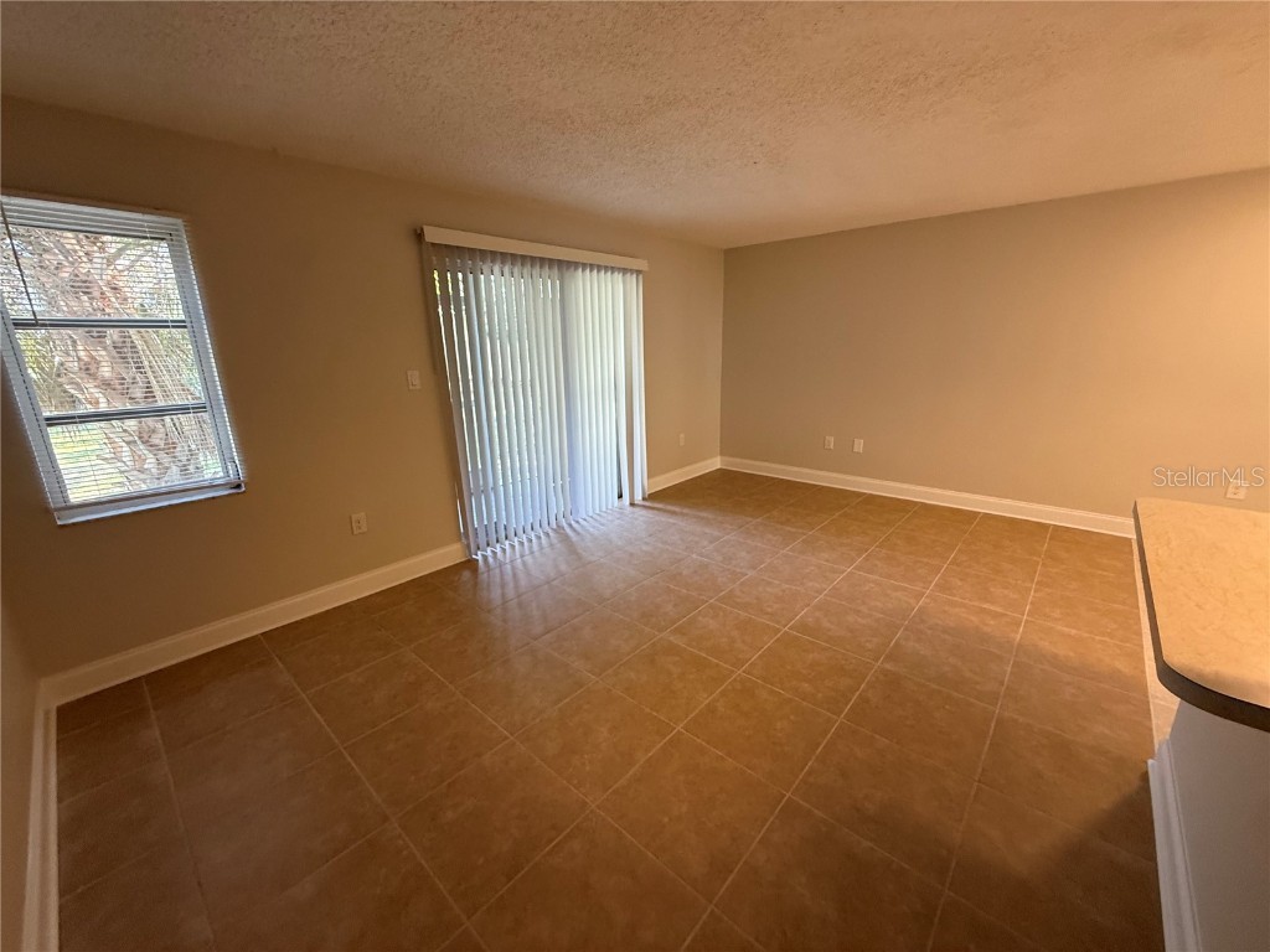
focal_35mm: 14
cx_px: 635
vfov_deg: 85.7
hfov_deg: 102.1
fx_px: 514
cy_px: 476
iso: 250
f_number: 2.2
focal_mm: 2.22
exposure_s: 1/60
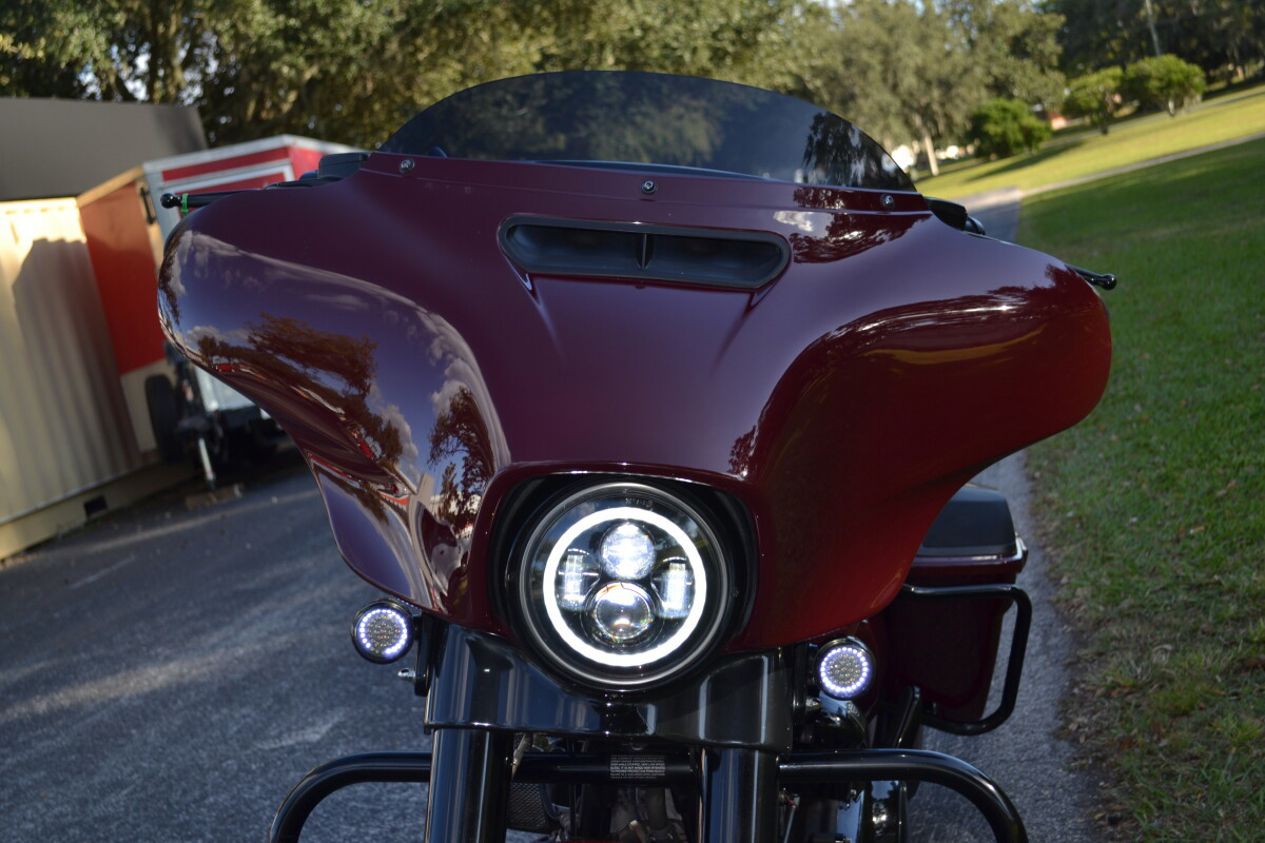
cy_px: 422
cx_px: 632
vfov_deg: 25.8
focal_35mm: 52
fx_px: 1845
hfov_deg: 37.9
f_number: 5.6
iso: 100
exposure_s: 1/200
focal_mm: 35
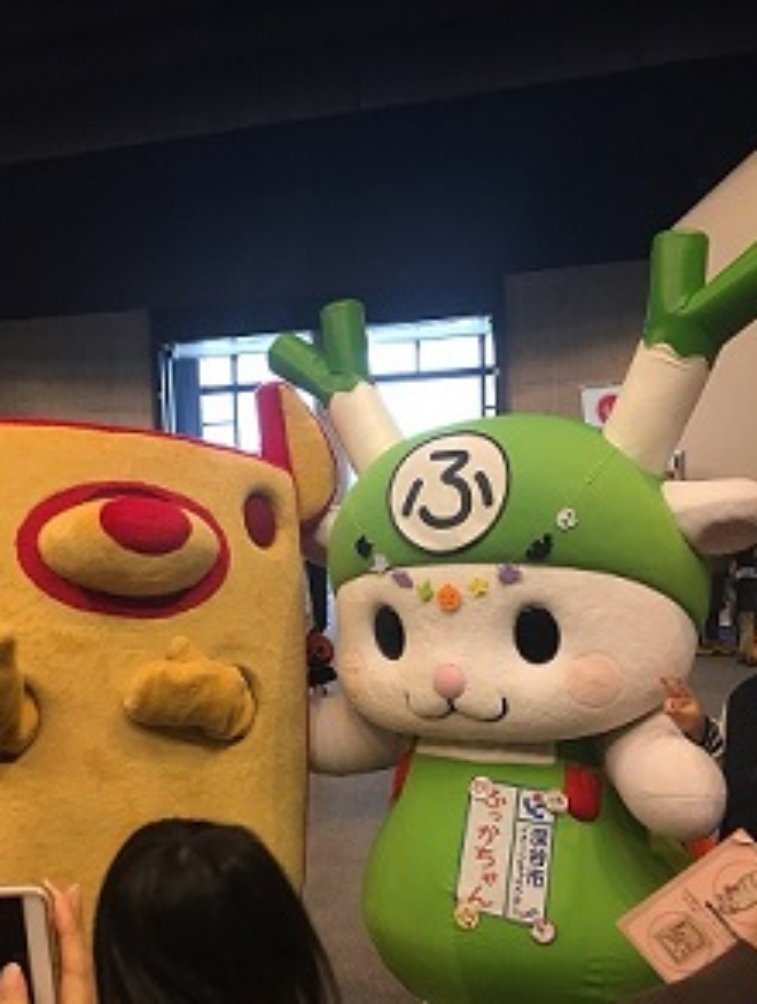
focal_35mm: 35
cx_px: 322
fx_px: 1018
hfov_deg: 40.7
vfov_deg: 52.4
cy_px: 566
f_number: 2.2
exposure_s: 1/30
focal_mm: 4.15
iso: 80
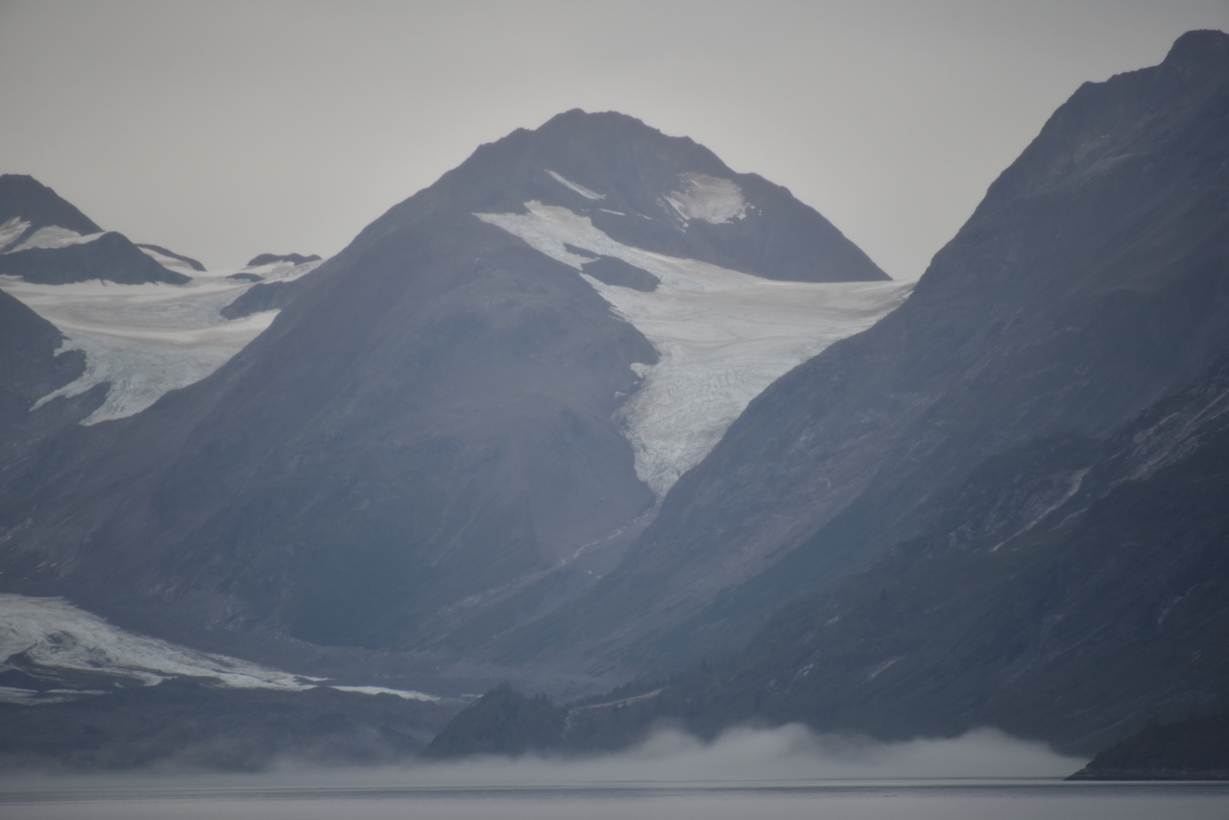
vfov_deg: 4.6
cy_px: 410
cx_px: 614
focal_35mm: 300
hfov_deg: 6.9
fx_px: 10243
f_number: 5.6
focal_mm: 300
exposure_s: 1/640
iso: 500
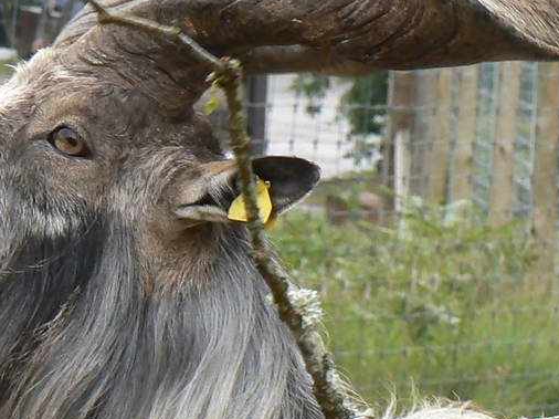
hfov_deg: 3.8
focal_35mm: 519
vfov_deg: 2.9
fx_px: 8377
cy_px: 460
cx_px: 335
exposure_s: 1/100
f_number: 5.6
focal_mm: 27.4
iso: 100
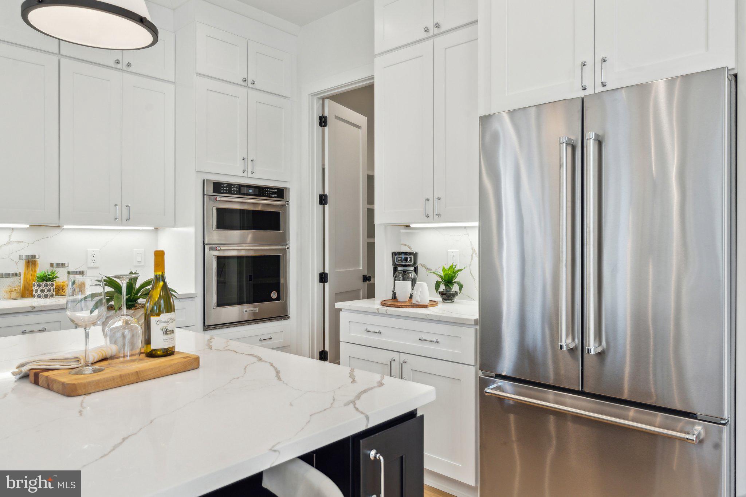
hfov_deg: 73.7
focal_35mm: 24
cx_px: 373
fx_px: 497
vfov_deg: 53.1
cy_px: 248
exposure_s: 1/25
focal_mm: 24
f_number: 8
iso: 400
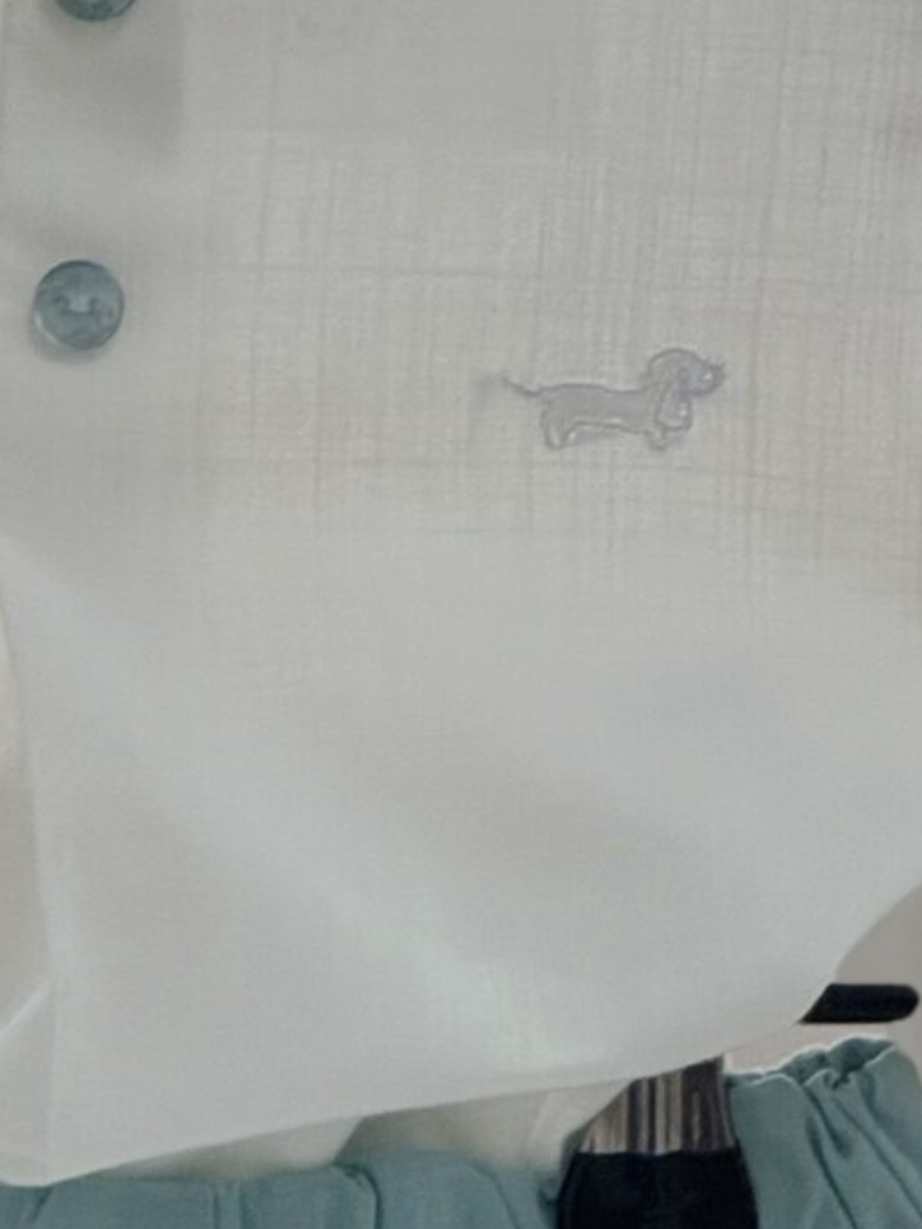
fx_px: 15550
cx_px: 130
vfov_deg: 4.5
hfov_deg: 3.4
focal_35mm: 438
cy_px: 945
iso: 160
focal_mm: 15.66
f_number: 2.8
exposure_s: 1/100
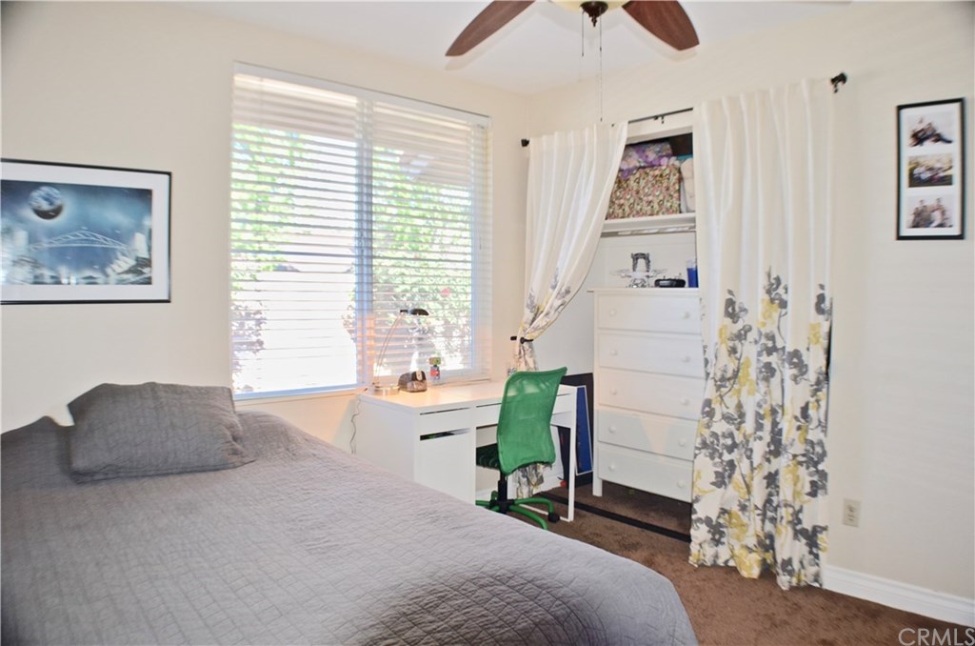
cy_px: 323
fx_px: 811
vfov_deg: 43.4
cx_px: 488
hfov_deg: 62.0
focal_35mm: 30
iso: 280
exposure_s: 1/30
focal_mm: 20
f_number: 3.8
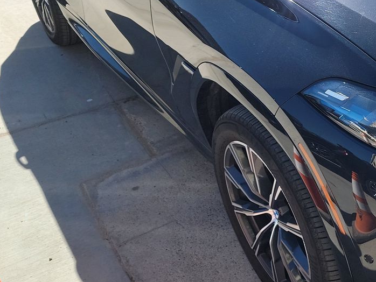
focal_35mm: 55
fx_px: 598
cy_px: 79
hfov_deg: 32.2
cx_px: 375
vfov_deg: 26.3
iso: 50
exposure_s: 1/549
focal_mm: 6.7
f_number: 1.8
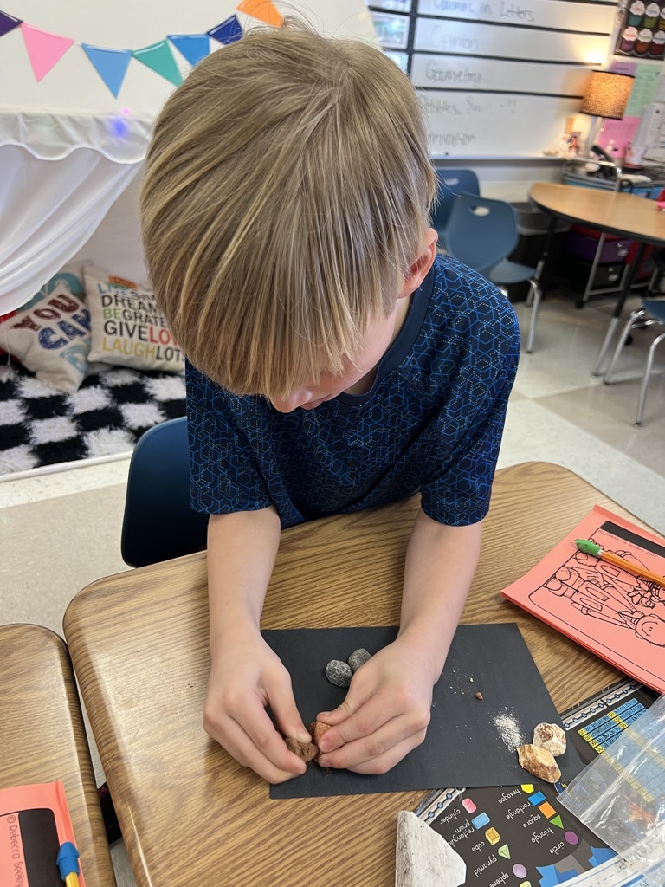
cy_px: 444
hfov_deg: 53.1
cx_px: 332
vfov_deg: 67.3
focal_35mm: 26
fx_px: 666
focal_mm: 5.7
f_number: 1.5
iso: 125
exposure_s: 1/60
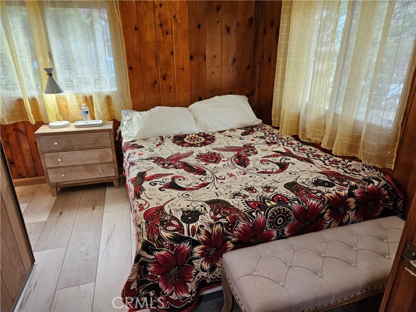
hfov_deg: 73.9
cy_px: 156
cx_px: 208
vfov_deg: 58.9
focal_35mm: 23
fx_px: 276
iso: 250
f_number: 1.8
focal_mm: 5.4
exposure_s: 1/120
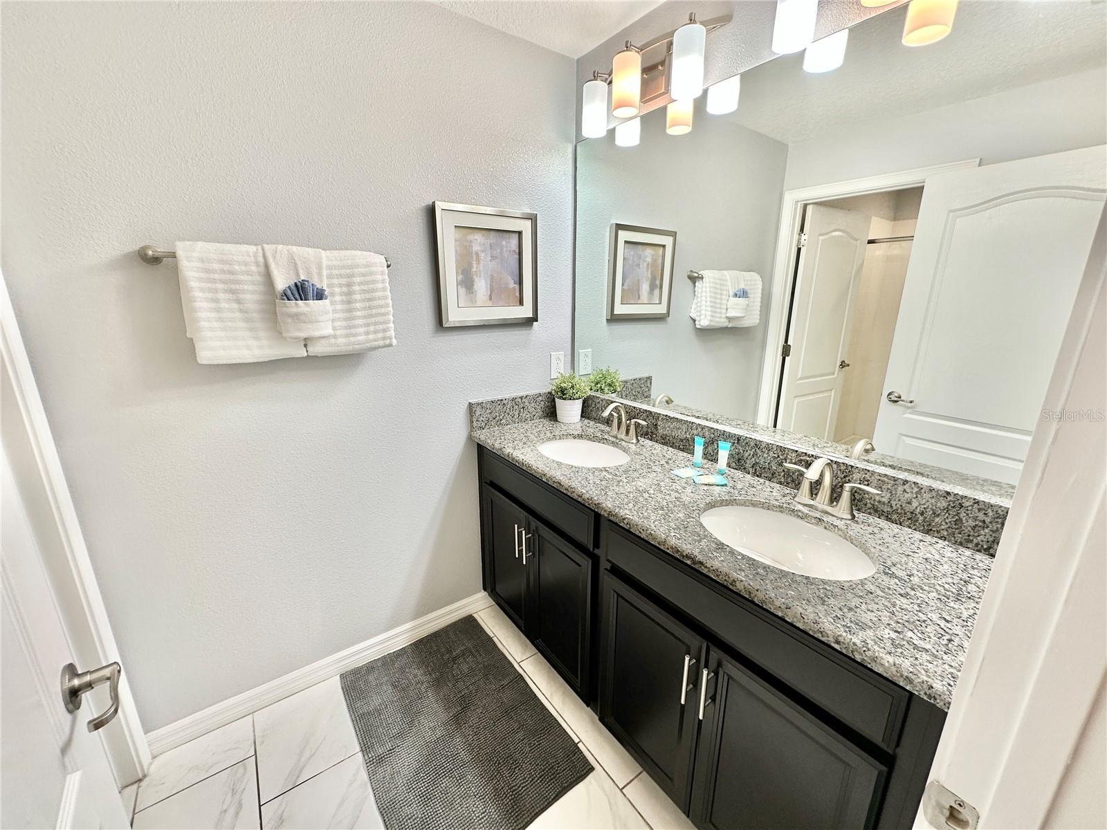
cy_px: 415
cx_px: 554
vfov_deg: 85.7
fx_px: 448
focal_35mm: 14
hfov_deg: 102.1
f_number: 2.2
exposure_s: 1/138
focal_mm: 2.22
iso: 40
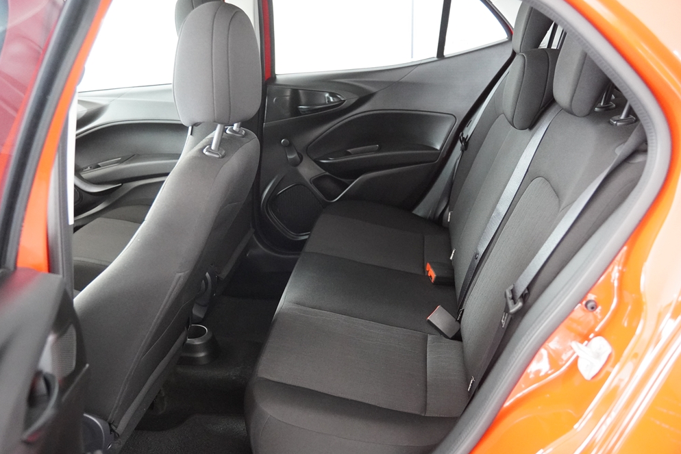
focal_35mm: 34
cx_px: 336
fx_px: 643
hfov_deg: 55.8
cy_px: 221
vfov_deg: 38.9
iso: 6400
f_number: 2.8
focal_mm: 22
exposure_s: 1/160
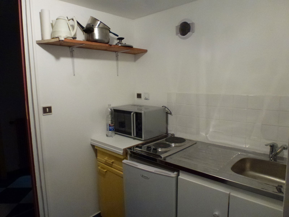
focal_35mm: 24
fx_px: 200
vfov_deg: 56.8
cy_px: 108
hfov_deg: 71.6
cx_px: 144
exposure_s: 1/25
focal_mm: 4.3
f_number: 3.3
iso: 400
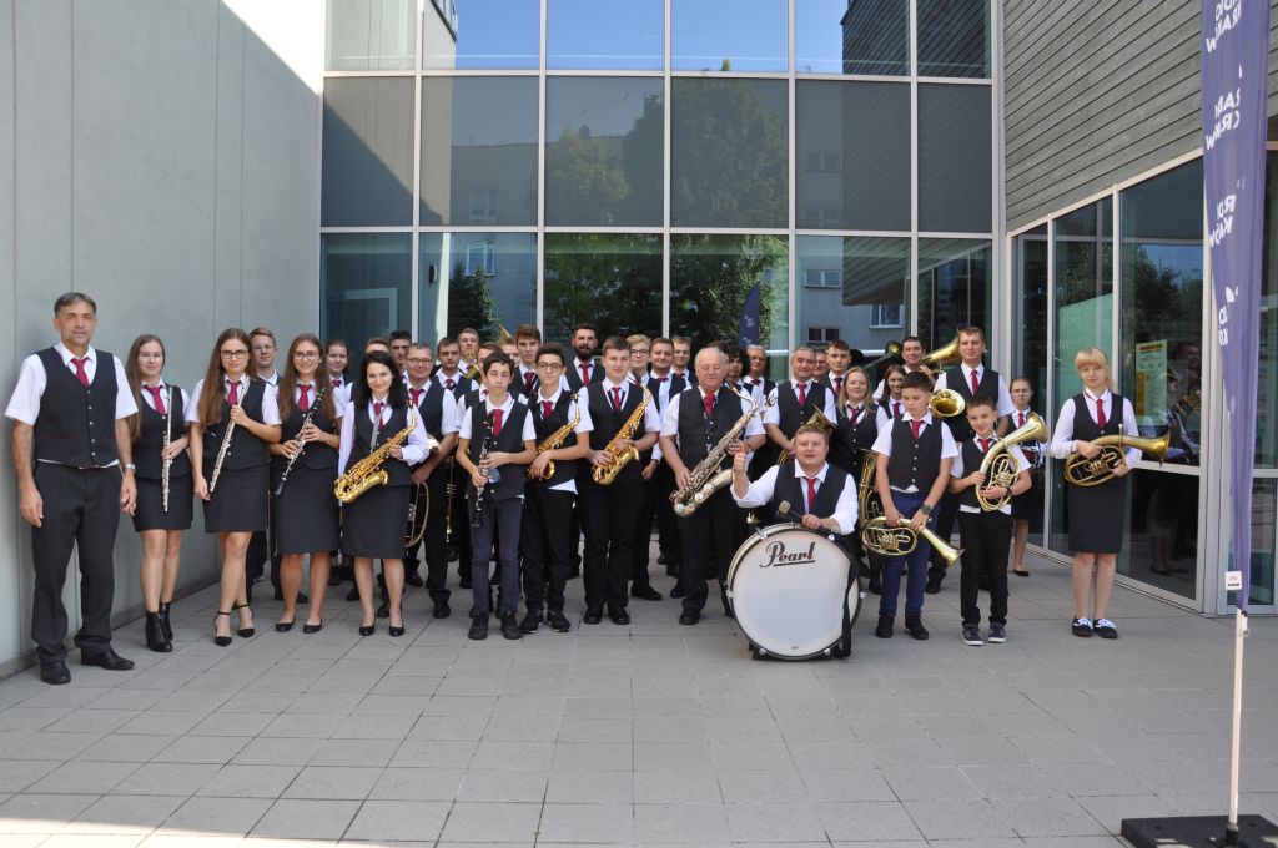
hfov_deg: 67.4
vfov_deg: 47.8
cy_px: 424
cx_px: 639
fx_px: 957
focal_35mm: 27
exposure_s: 1/160
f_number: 6.3
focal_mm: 18
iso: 200
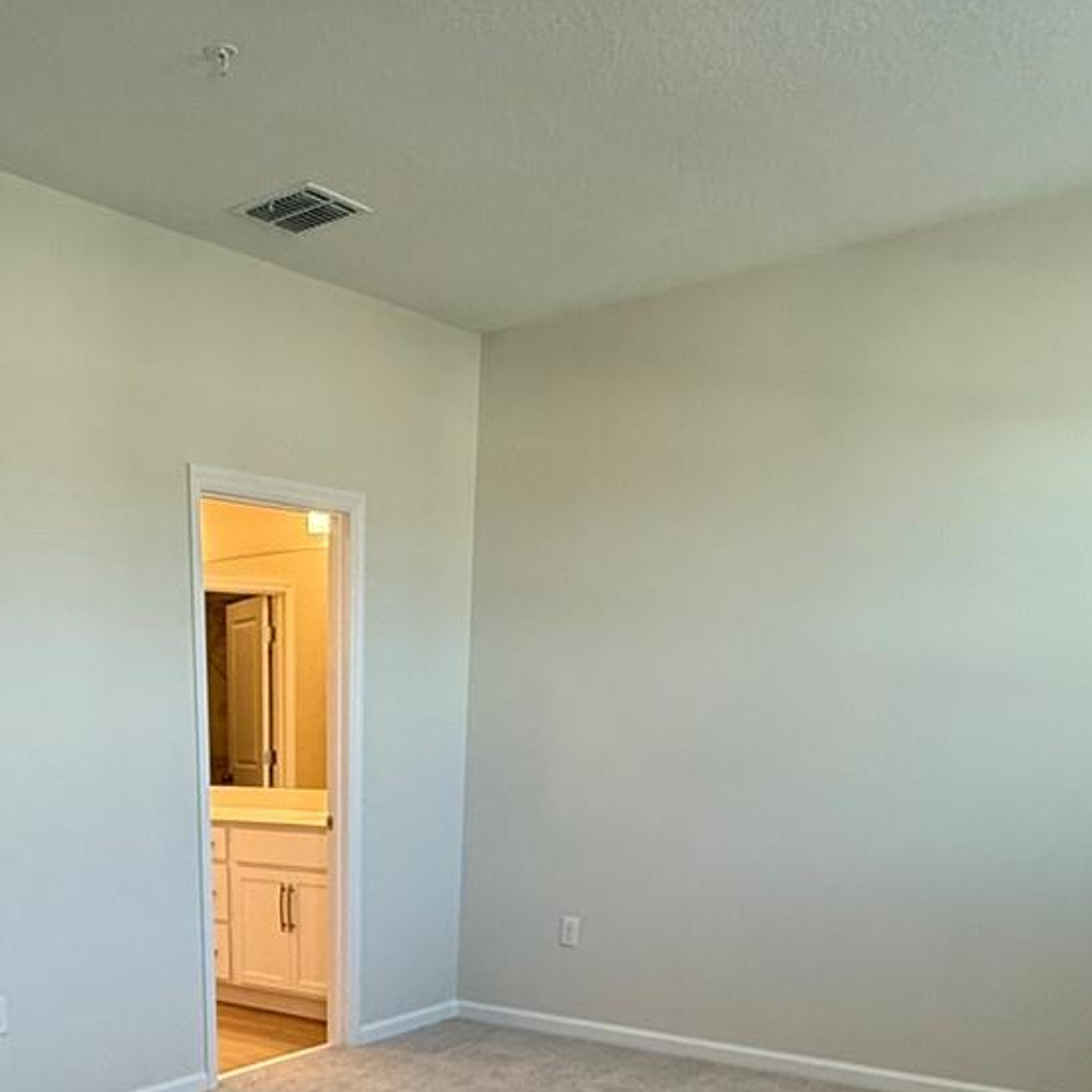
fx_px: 1285
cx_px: 286
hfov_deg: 44.6
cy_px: 1175
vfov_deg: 38.7
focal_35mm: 36
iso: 160
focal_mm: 2.22
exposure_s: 1/120
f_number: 2.2
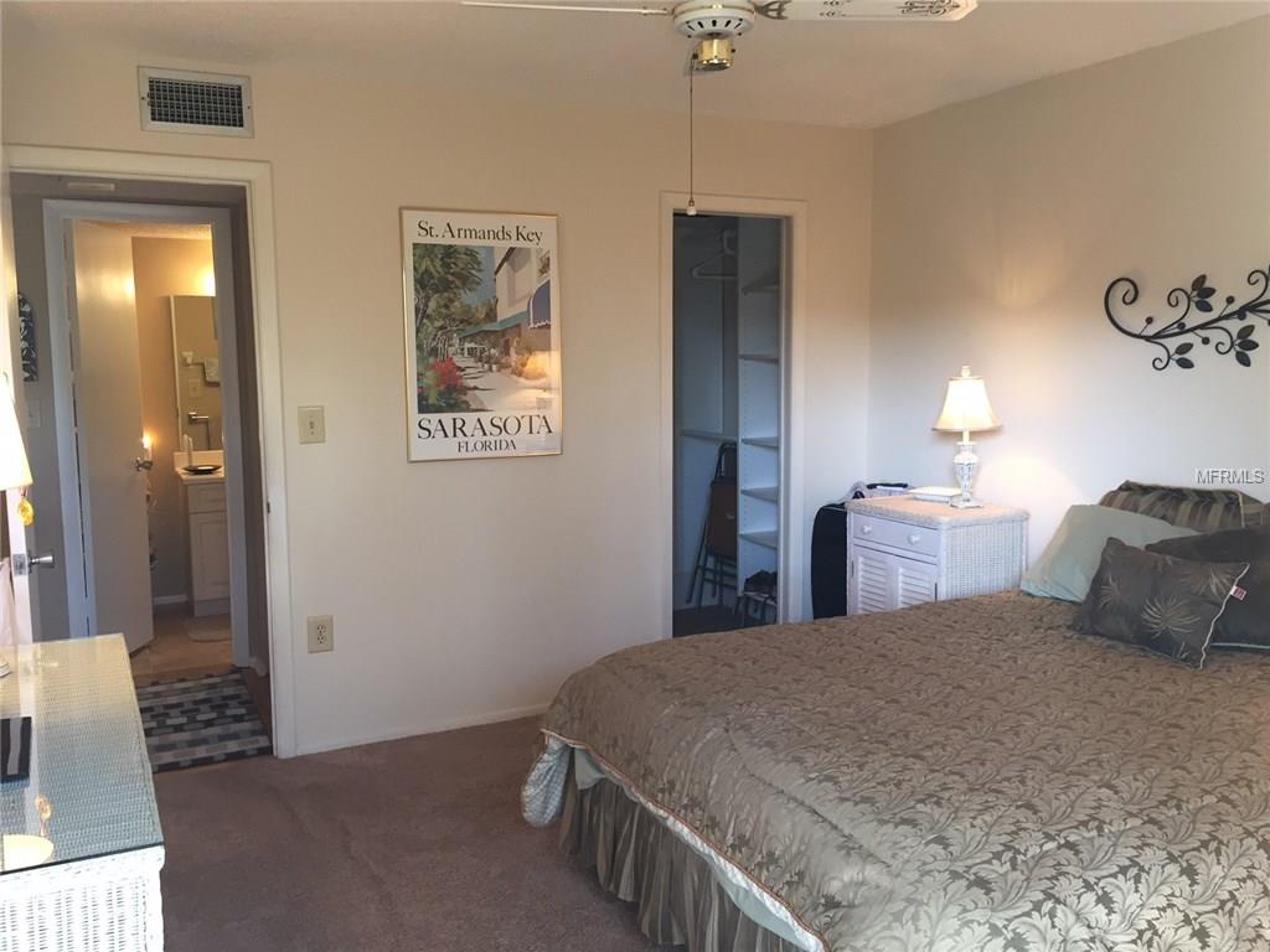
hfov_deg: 61.7
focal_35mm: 29
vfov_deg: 48.2
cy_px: 476
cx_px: 635
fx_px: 1064
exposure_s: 1/30
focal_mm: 4.15
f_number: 2.2
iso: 64
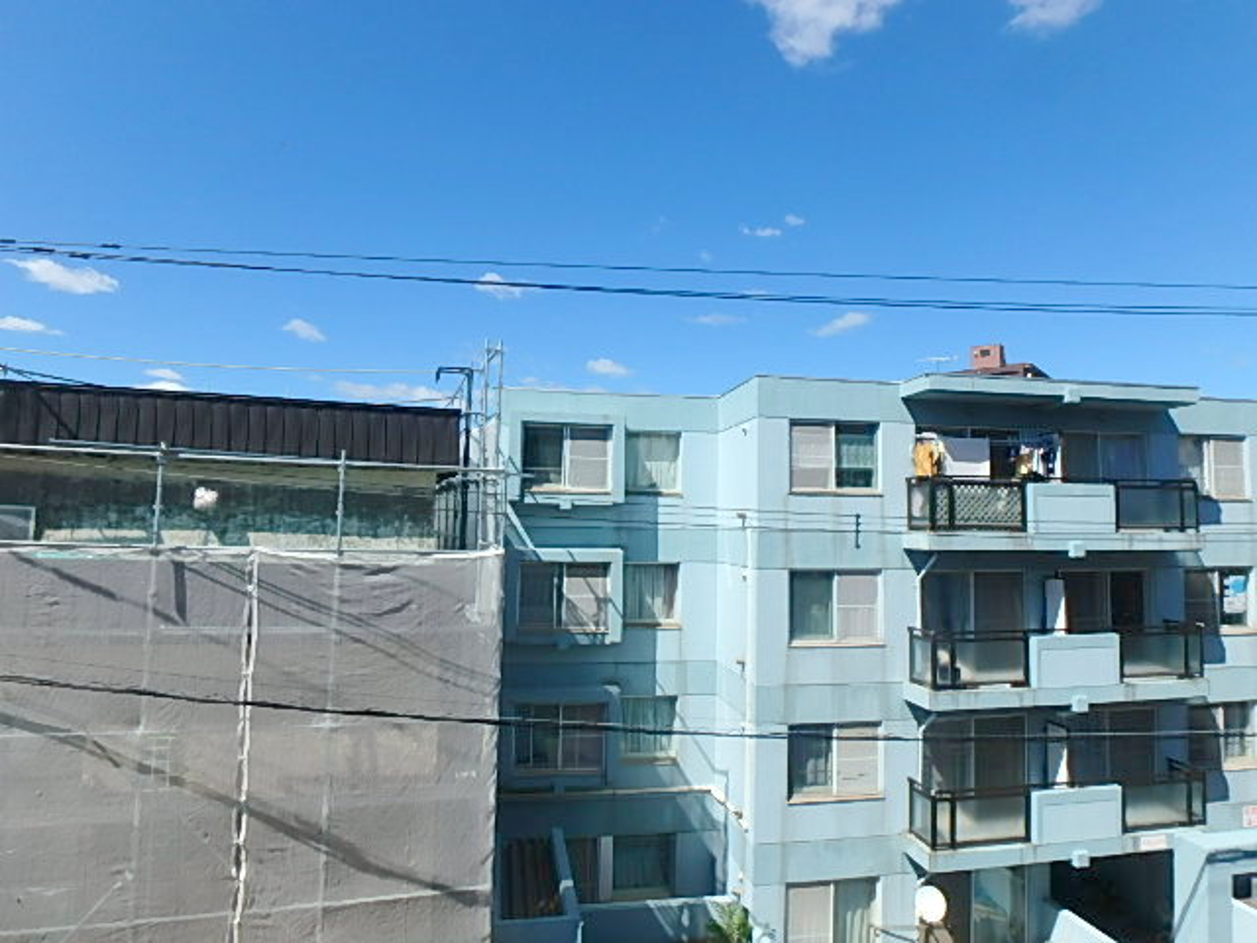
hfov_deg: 79.0
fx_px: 763
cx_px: 628
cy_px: 472
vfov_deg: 63.4
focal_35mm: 21
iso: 125
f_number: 6
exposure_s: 1/500
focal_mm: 3.7
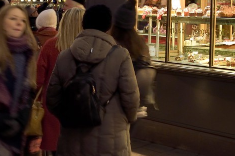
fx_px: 535
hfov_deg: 22.8
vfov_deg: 15.0
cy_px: -101
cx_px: 283
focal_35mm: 82
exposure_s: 1/15
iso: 1000
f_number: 8
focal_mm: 24
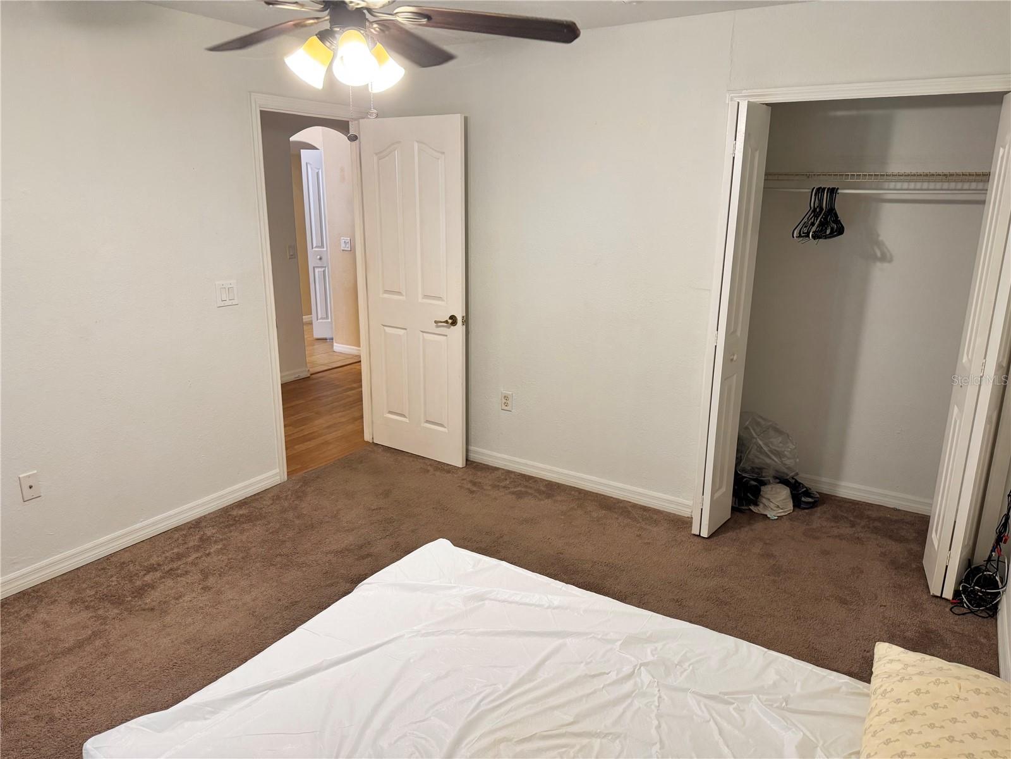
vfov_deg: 56.8
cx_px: 506
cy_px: 380
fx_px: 701
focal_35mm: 24
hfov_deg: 71.6
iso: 200
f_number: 1.78
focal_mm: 6.76
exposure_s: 1/120
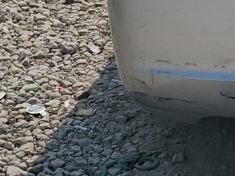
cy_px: -55
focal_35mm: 145
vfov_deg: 10.0
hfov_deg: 12.5
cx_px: 413
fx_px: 984
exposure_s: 1/10000
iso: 50
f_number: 1.5
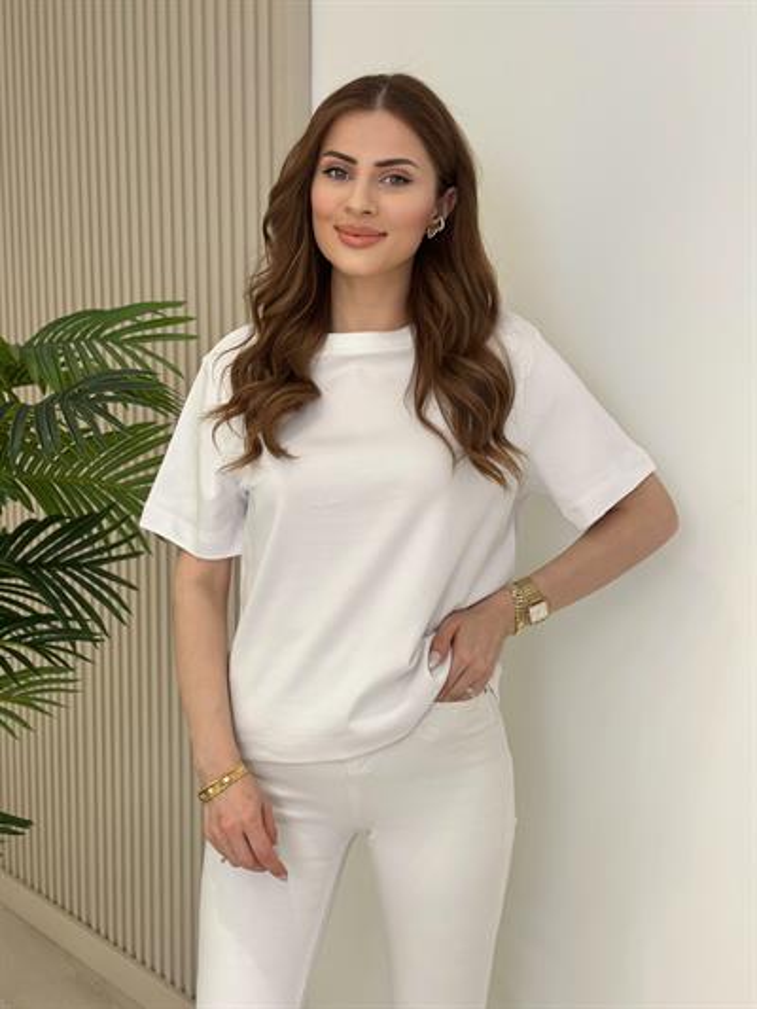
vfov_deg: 39.6
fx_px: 1399
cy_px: 504
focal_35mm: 48
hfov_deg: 30.3
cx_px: 378
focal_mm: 6.86
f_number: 1.78
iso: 80
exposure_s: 1/396
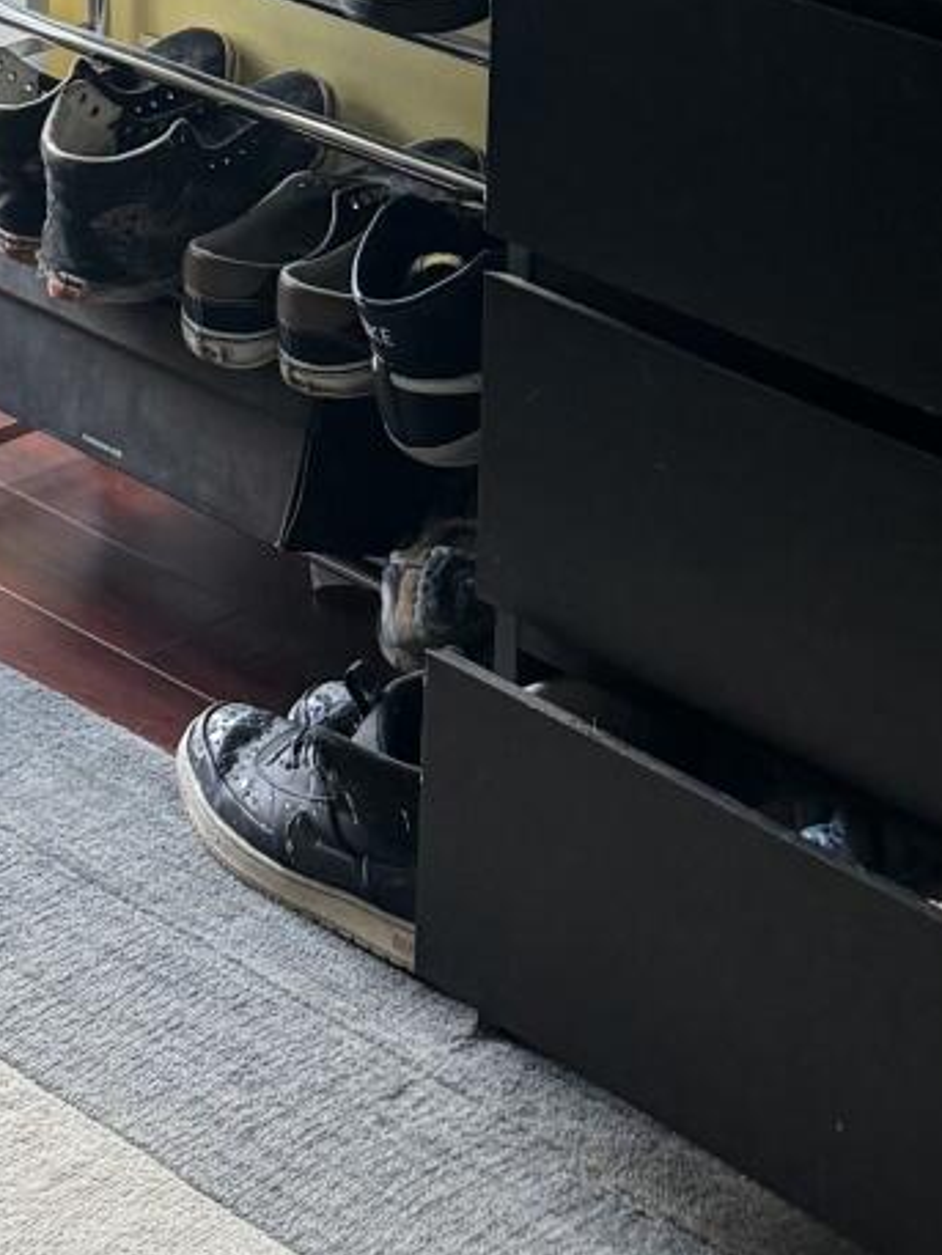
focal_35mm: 105
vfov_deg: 16.0
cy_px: -956
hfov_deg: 13.3
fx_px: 3808
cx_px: -472
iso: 160
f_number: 1.78
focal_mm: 6.76
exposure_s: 1/121
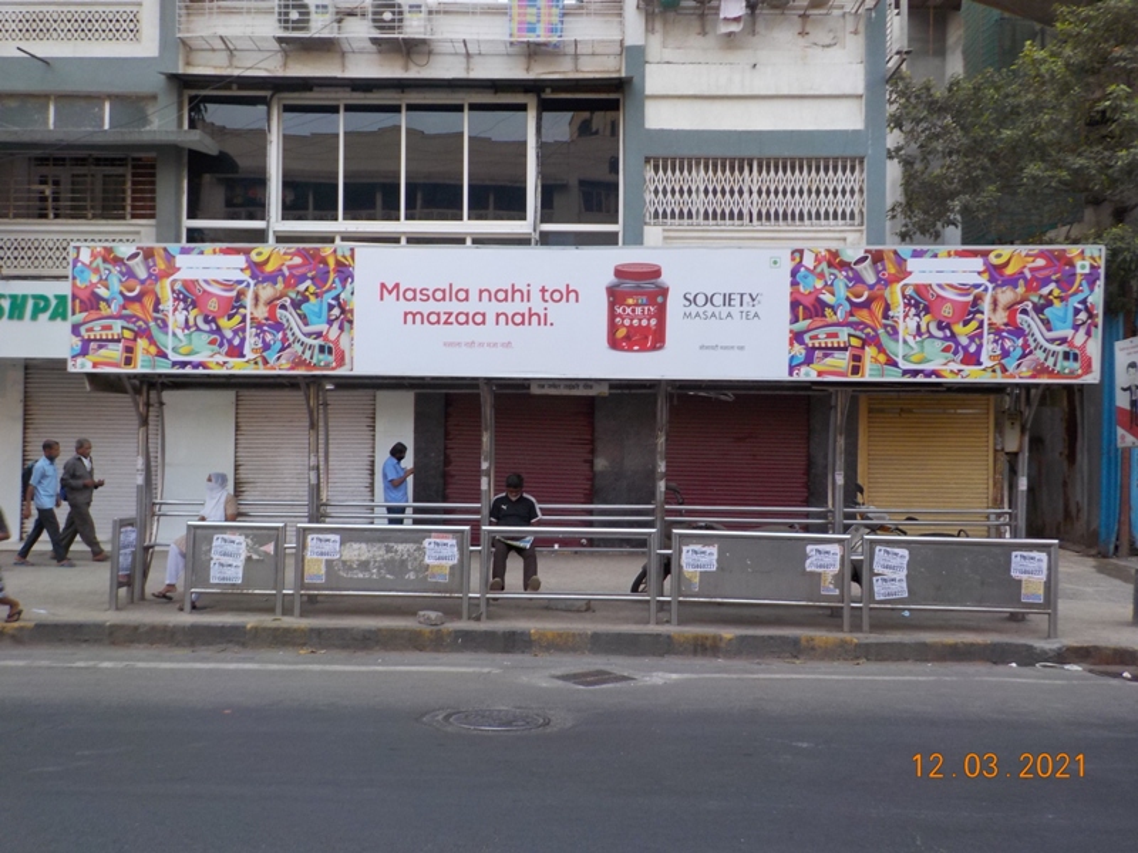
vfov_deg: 46.8
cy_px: 426
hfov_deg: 60.0
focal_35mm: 30
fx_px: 986
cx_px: 569
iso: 125
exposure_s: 1/40
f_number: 3.3
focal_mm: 4.1
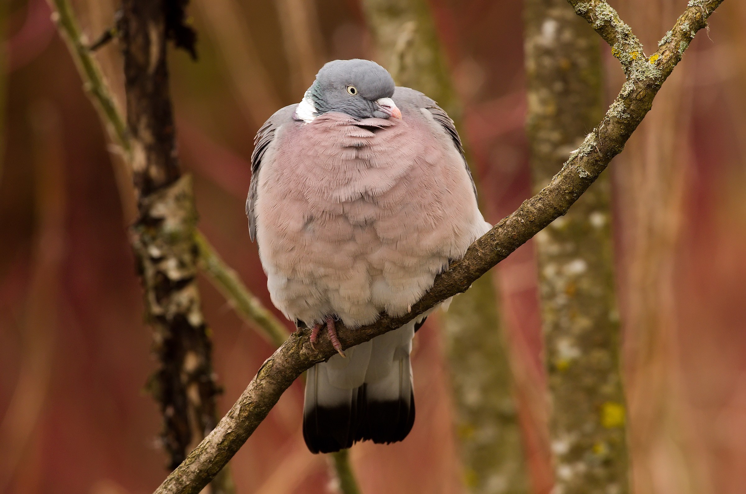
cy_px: 247
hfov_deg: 2.8
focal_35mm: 750
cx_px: 373
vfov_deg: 1.8
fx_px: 15508
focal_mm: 500
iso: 1000
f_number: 8
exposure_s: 1/320
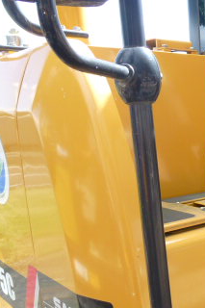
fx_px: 428
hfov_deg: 23.8
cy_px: 216
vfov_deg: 39.0
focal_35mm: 50
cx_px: 264
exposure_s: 1/160
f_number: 3.3
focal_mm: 4.3
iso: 100
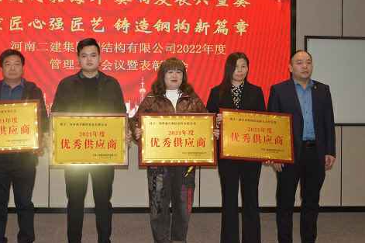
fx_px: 527
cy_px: 99
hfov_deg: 37.6
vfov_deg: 25.9
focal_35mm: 52
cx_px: 111
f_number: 3.8
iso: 500
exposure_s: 1/60
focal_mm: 24
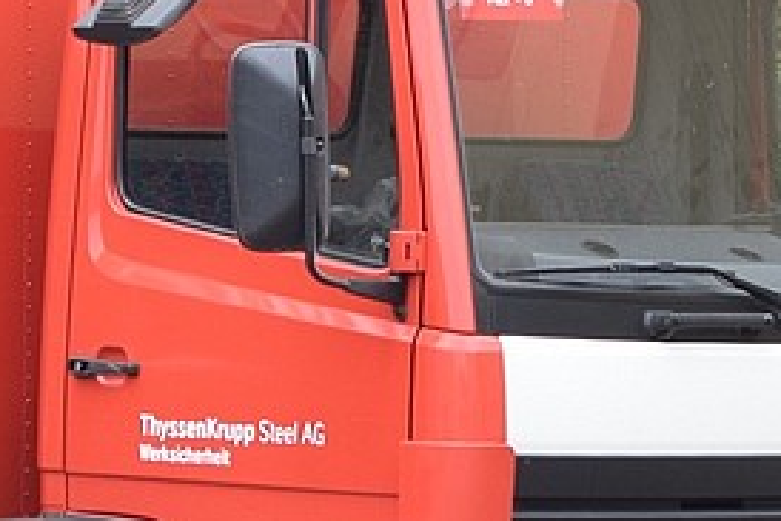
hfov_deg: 10.4
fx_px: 4276
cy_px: 347
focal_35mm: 197
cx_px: 14
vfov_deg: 7.0
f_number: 8
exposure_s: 1/250
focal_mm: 40
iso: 200
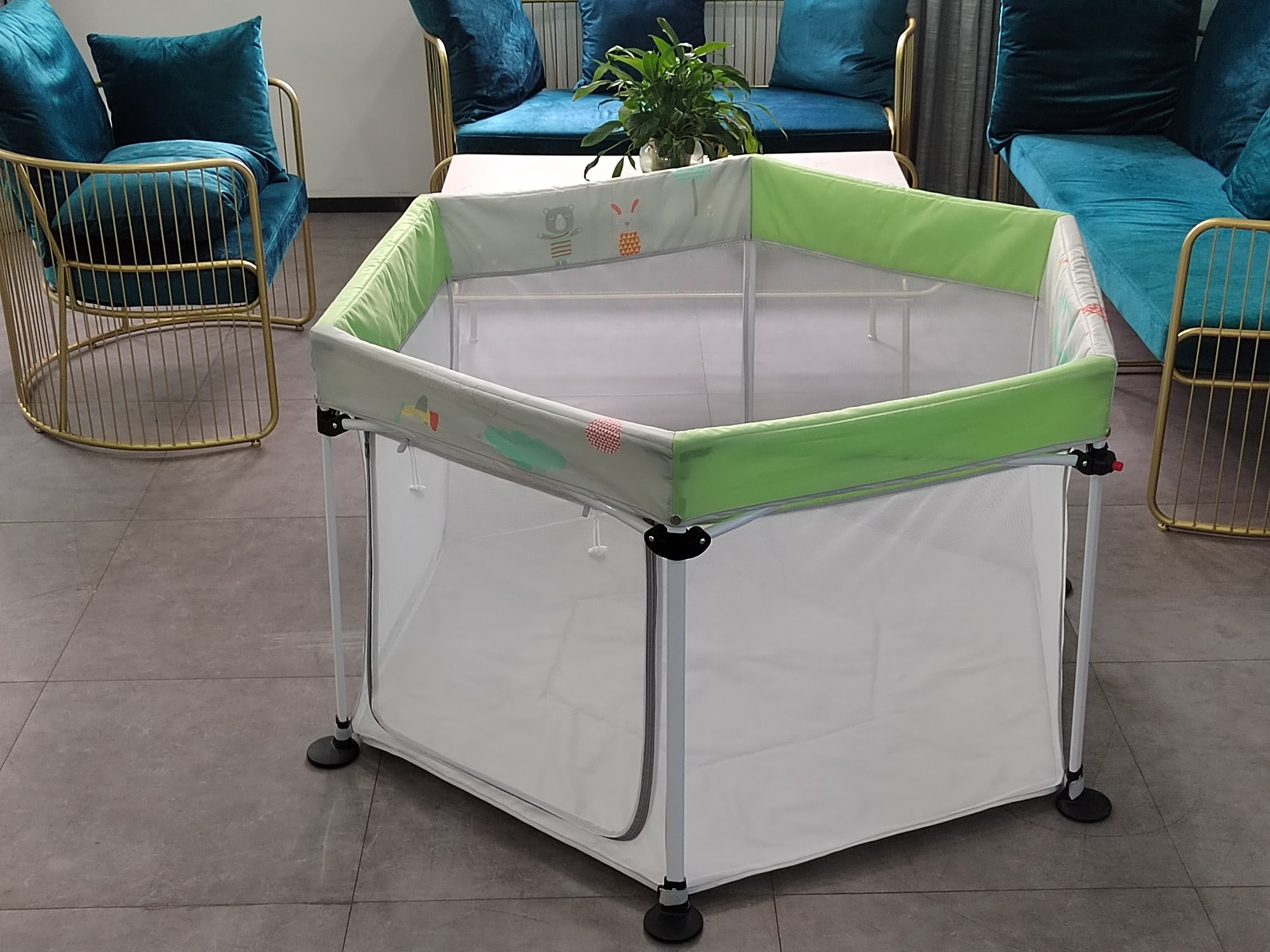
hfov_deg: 40.4
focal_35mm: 47
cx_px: 635
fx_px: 1724
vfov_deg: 30.9
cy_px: 476
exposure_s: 1/100
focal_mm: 5.52
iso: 1572
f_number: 1.9
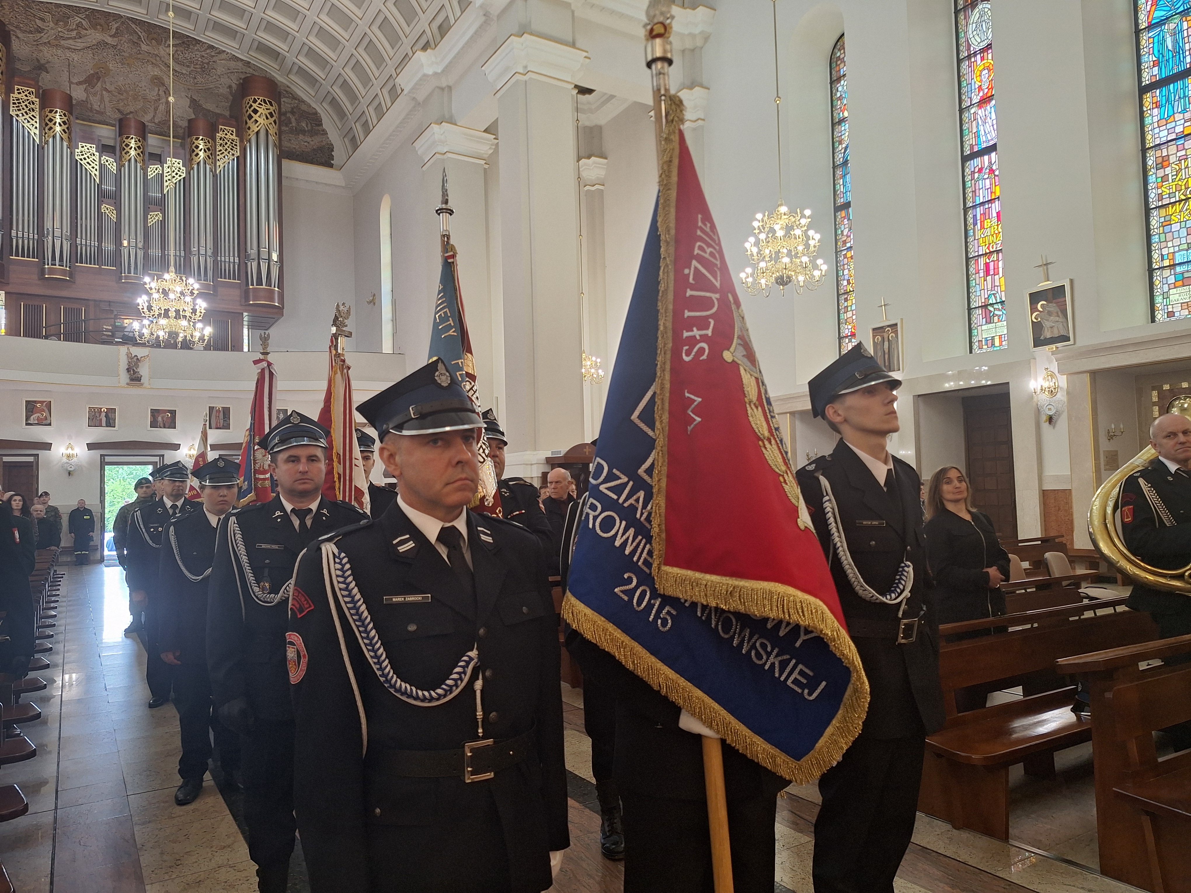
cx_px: 596
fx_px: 791
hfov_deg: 73.9
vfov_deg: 58.9
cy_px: 446
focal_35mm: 23
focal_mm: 5.54
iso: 100
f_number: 1.8
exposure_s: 1/50
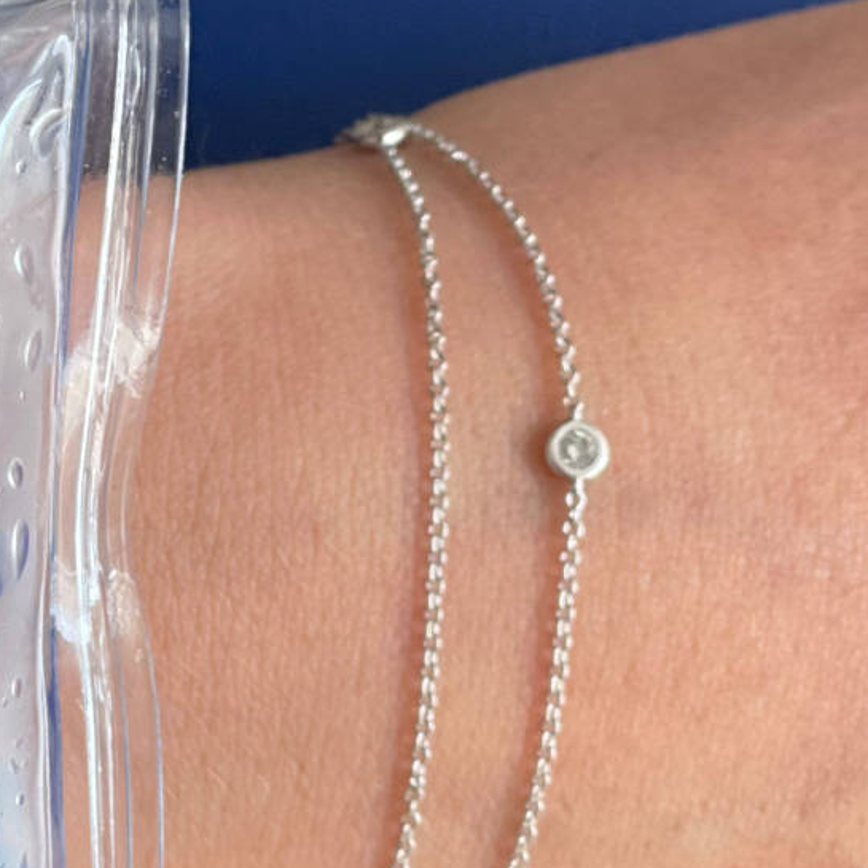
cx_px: -392
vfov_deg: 10.8
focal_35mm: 162
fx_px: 4596
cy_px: 557
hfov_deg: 10.5
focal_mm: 6
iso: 250
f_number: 2
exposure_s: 1/122
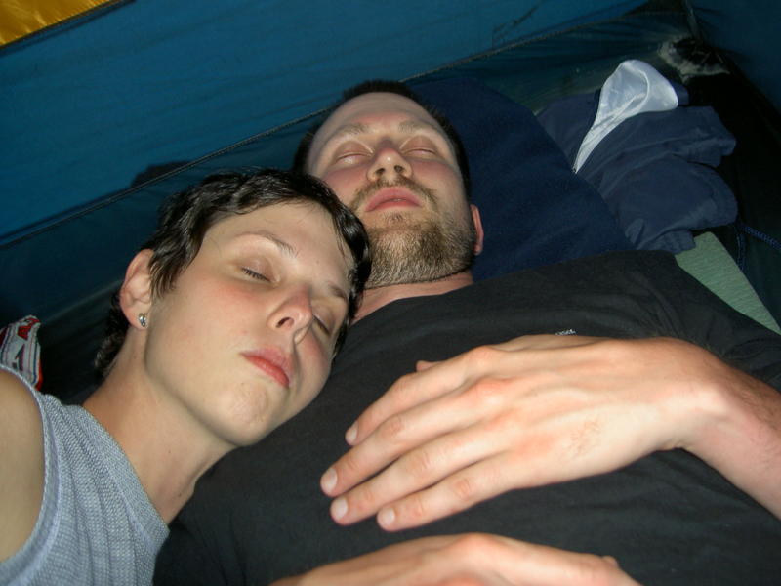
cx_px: 390
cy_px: 293
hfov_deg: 47.9
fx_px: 880
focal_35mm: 39
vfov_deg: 36.8
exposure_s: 1/8
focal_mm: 8
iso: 100
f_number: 2.8
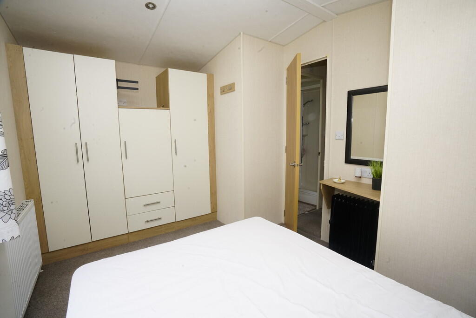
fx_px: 212
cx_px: 238
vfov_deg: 73.8
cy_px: 159
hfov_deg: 96.7
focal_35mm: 16
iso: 1600
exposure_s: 1/60
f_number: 18
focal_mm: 16
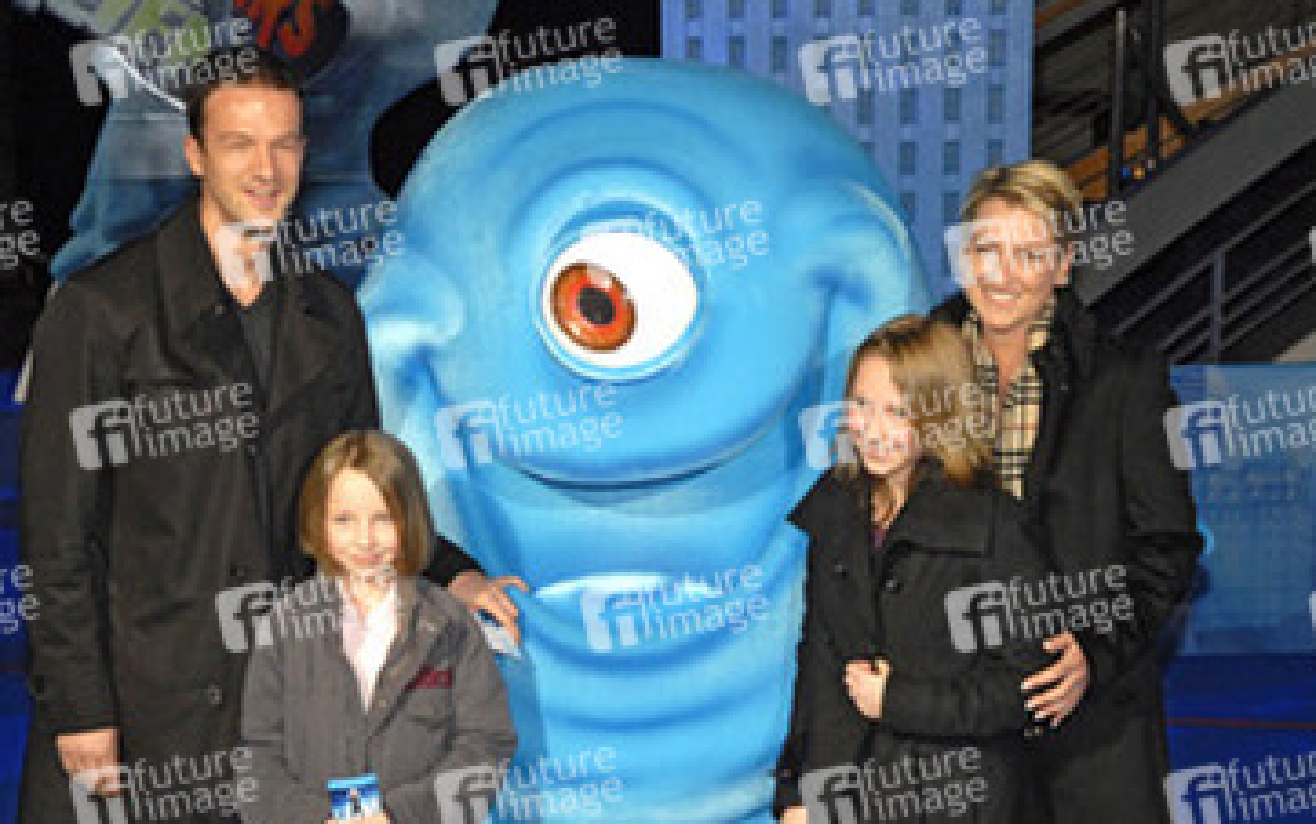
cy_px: 518
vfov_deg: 17.2
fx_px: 2727
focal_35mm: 76
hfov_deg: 27.1
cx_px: 572
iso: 800
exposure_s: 1/125
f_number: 7.1
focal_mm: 40
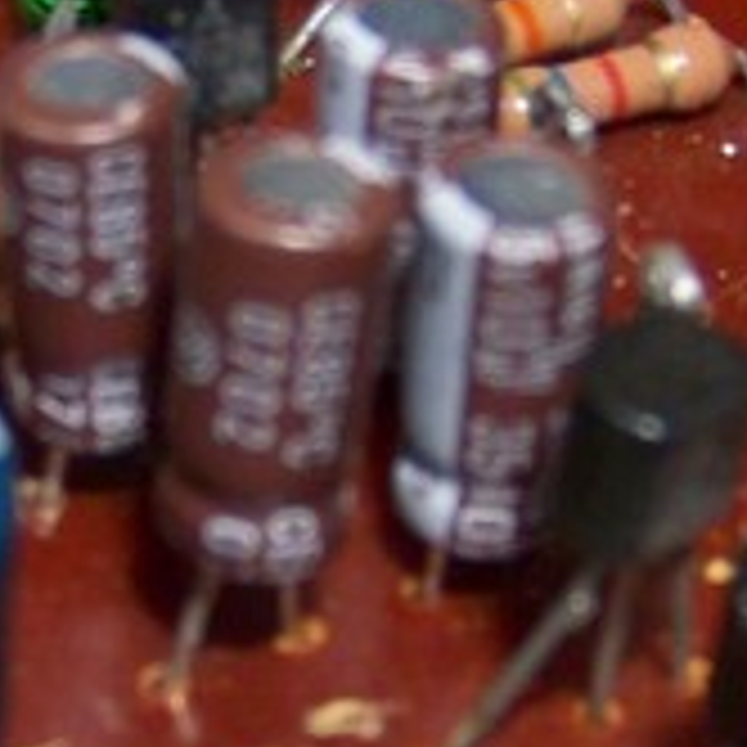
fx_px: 3735
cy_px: 716
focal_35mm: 153
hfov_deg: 11.4
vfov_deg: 11.3
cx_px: 243
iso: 200
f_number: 2.8
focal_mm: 5.85
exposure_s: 1/30
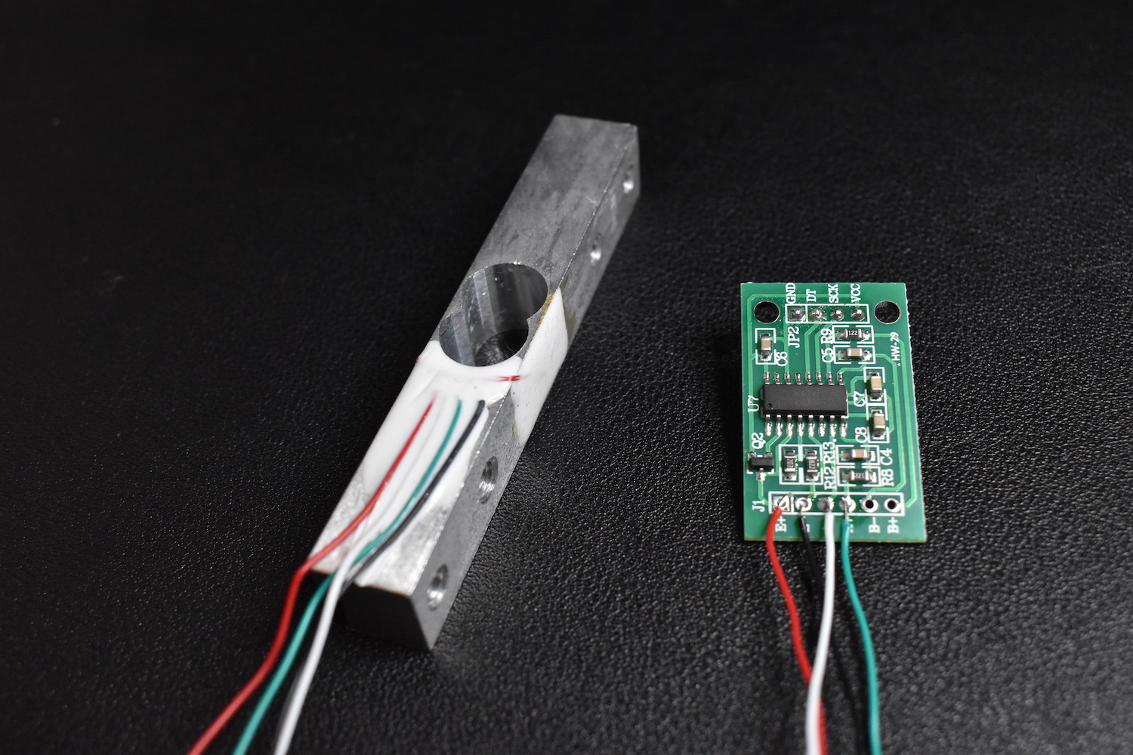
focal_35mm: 38
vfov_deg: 35.5
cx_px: 566
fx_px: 1180
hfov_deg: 51.3
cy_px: 378
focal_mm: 25
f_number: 8
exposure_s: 1/250
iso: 1600
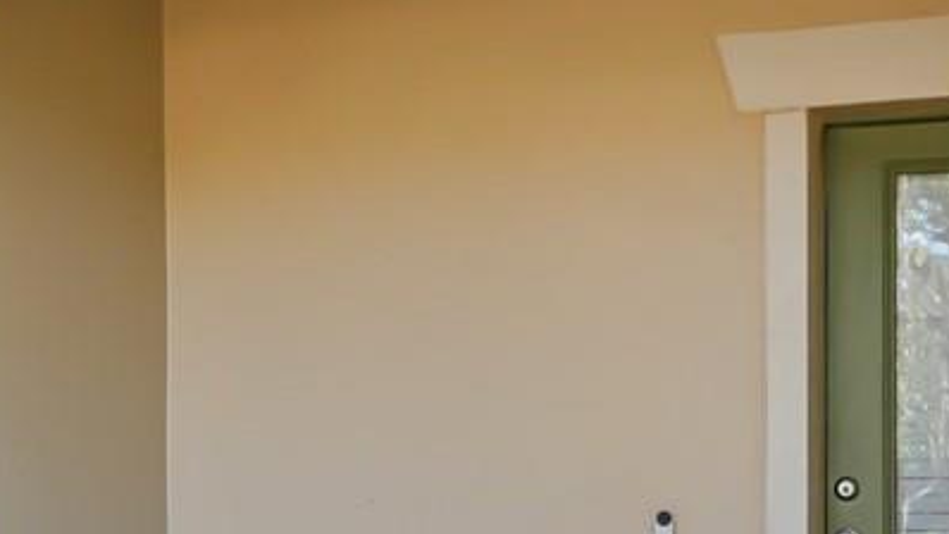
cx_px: 470
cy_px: 648
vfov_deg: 16.5
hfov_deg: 30.1
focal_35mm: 70
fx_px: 1762
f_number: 4
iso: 200
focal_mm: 8
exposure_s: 1/125
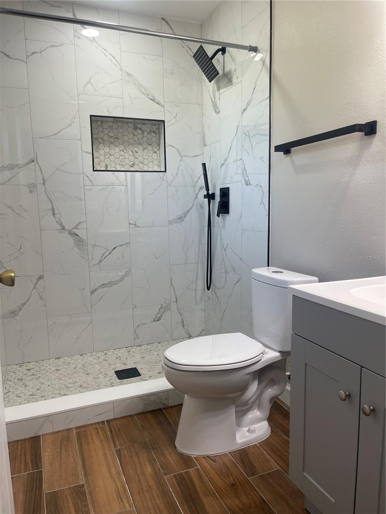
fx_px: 372
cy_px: 257
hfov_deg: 54.9
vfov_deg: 69.4
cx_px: 193
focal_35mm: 25
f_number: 1.6
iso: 80
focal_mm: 5.1
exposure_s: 1/120
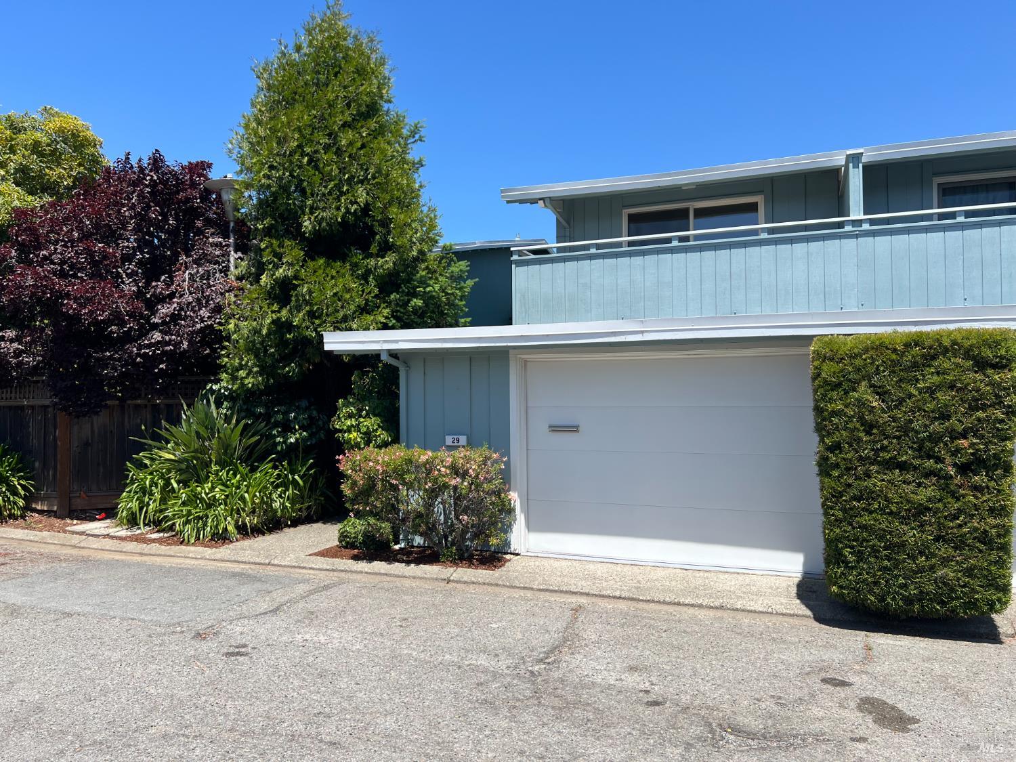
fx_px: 763
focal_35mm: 26
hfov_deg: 67.3
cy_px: 381
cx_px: 508
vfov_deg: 53.1
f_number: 1.5
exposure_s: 1/3356
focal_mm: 5.7
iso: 50
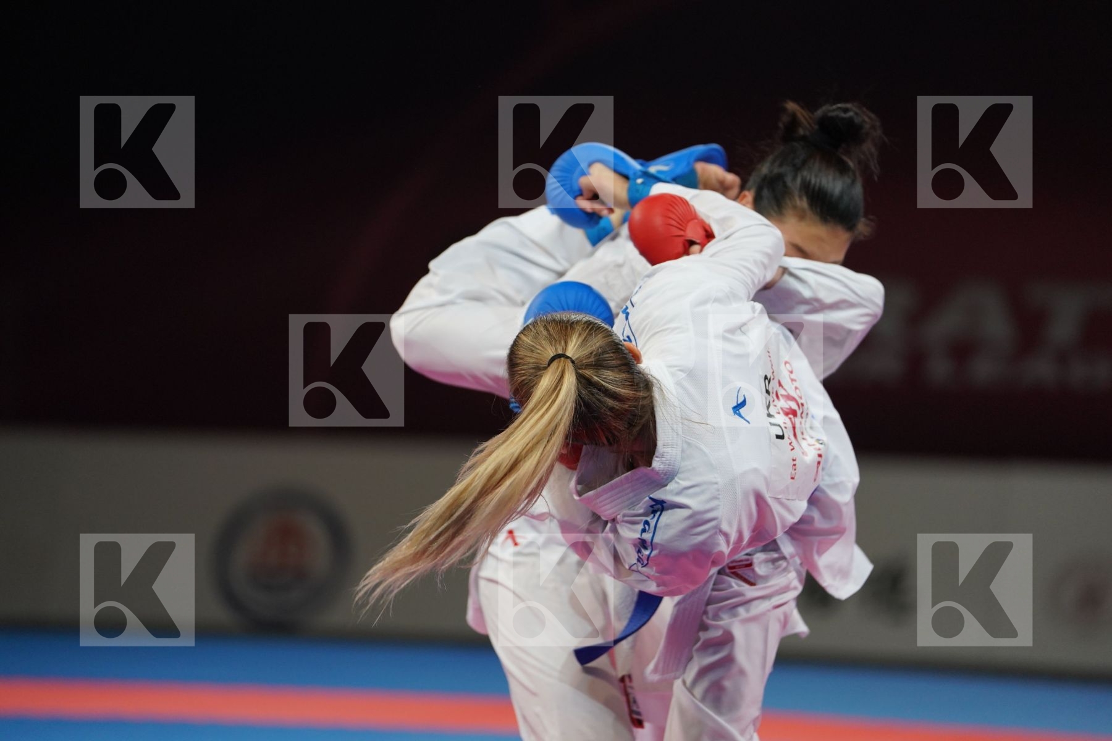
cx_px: 556
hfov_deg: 10.4
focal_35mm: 198
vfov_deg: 6.9
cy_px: 370
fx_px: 6116
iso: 1600
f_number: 2.8
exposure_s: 1/1000
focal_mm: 198
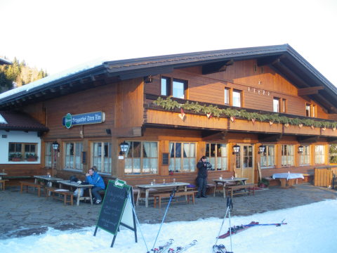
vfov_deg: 39.7
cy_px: 126
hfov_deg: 51.4
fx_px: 350
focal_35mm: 36
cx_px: 168
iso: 64
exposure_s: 1/50
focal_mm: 6.3
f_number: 3.5
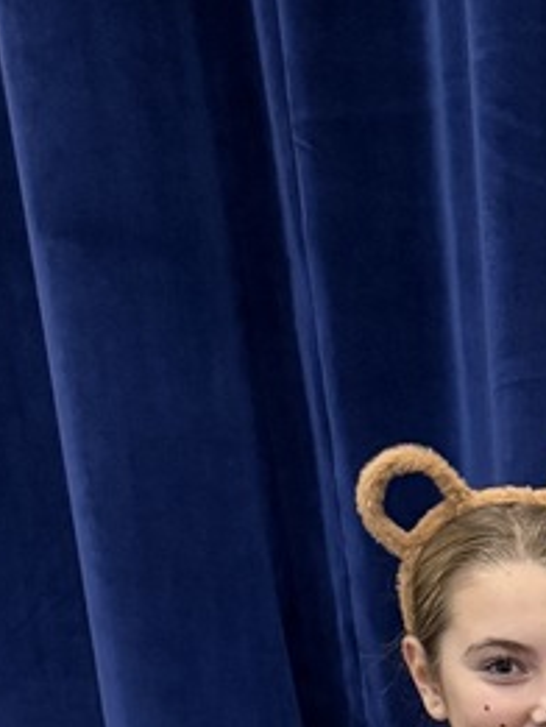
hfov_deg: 13.8
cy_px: 1398
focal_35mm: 94
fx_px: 1975
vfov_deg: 16.5
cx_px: 1031
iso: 800
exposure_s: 1/40
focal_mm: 6.76
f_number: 1.78
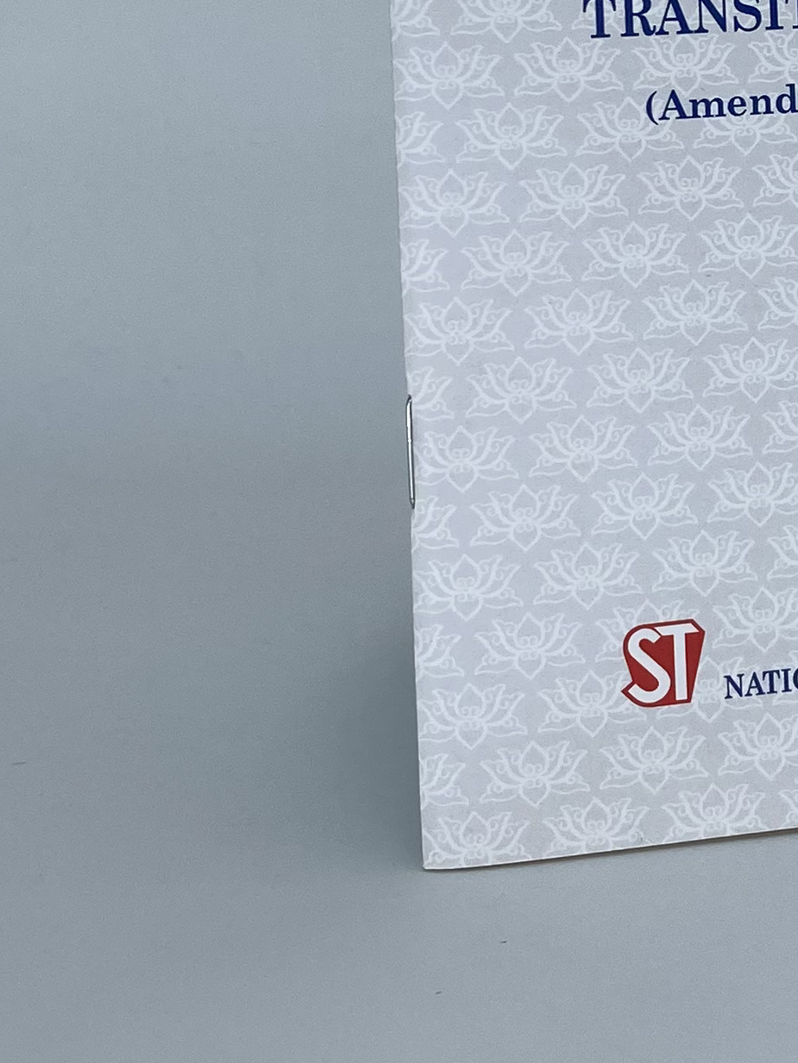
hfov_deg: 16.8
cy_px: -12
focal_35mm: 85
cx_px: 893
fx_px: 2612
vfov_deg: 22.1
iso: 32
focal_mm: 4.25
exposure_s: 1/1754
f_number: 1.8
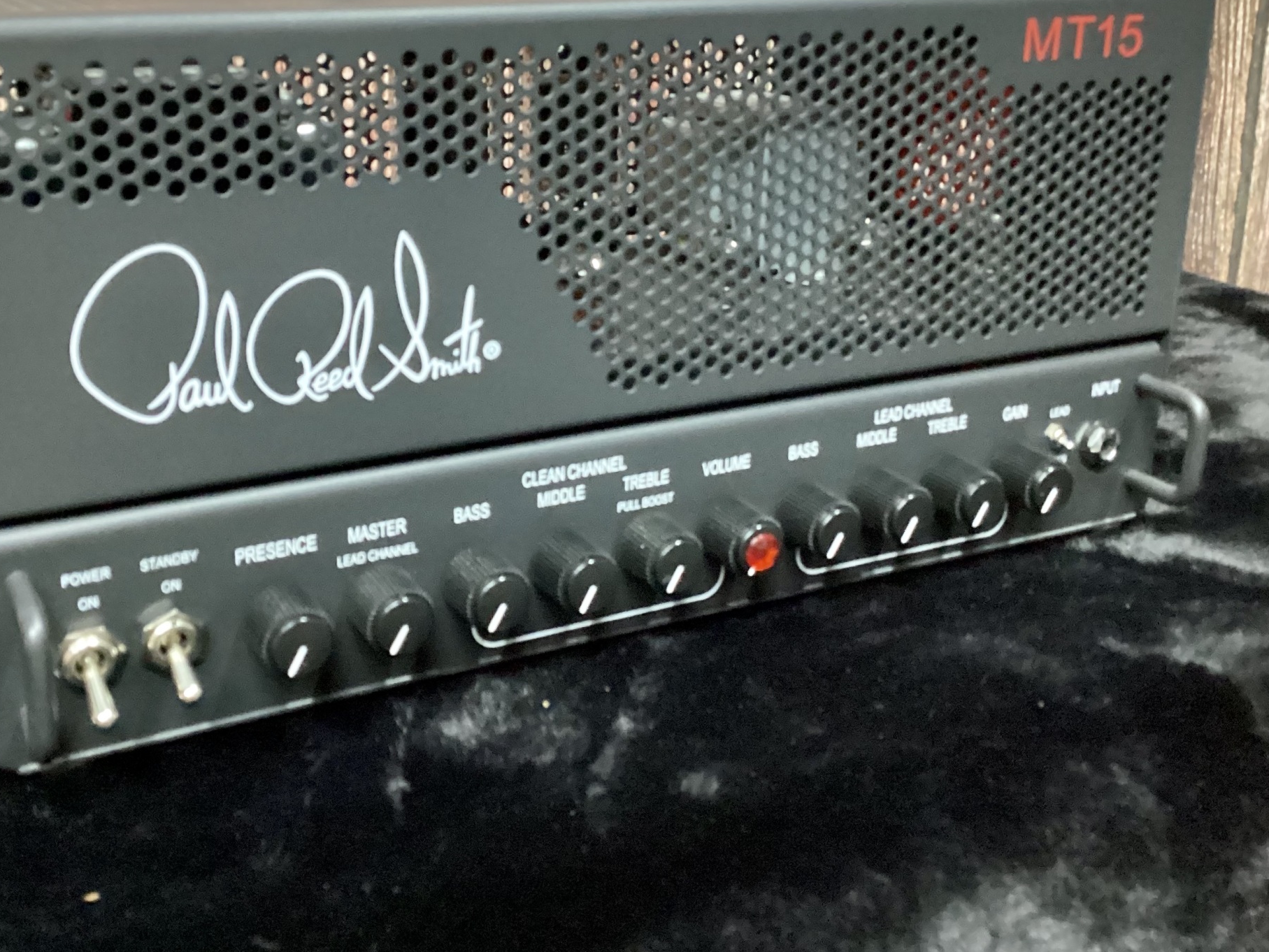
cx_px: 528
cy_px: 342
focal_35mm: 41
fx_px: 1503
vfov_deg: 34.9
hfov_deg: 45.6
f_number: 2.4
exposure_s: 1/30
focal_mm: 3.3
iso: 640
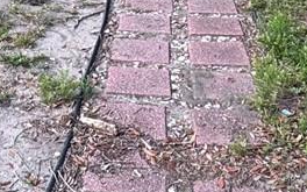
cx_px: 101
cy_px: -201
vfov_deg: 12.6
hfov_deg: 22.9
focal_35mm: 90
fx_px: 753
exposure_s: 1/225
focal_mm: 2.22
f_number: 2.2
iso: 40
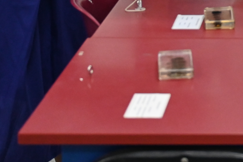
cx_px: 379
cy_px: -108
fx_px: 1181
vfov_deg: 7.6
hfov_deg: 11.2
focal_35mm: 175
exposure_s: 1/125
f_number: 4
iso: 3200
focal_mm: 43
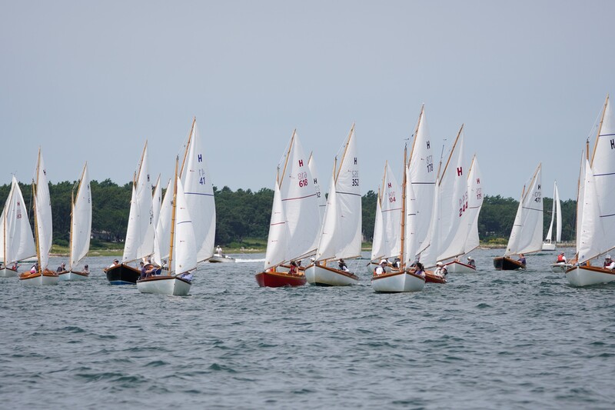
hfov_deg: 9.2
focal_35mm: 225
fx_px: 3843
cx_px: 308
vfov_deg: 6.1
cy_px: 205
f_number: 5
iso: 160
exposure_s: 1/1250
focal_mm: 150
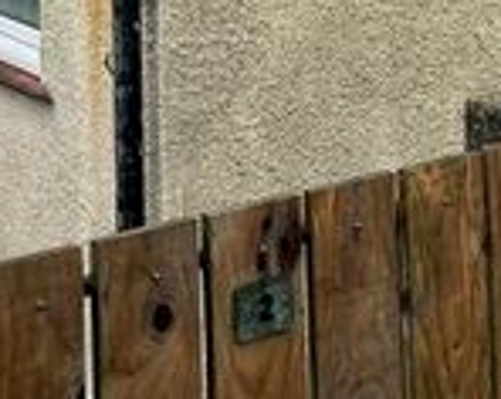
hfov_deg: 15.8
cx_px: 30
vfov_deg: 11.7
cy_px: -363
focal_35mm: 120
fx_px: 1777
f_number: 1.6
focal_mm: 4.2
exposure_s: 1/509
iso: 32
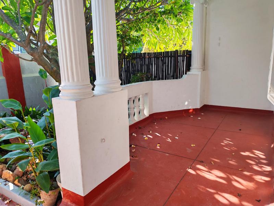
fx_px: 214
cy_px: 103
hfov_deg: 65.3
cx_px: 137
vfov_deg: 51.4
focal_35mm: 27
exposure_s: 1/100
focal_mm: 6.12
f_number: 1.9
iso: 80
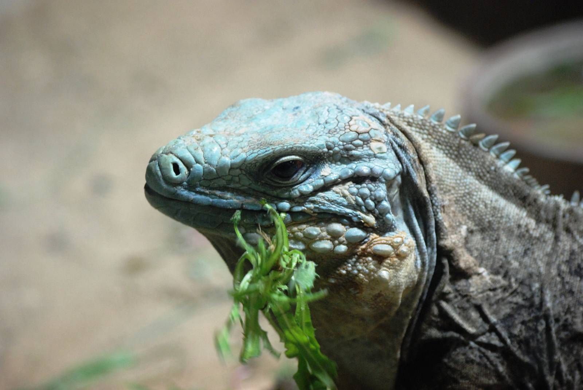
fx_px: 2918
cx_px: 292
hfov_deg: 11.4
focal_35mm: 180
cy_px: 195
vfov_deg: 7.7
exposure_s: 1/200
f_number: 4.2
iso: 1000
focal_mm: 120
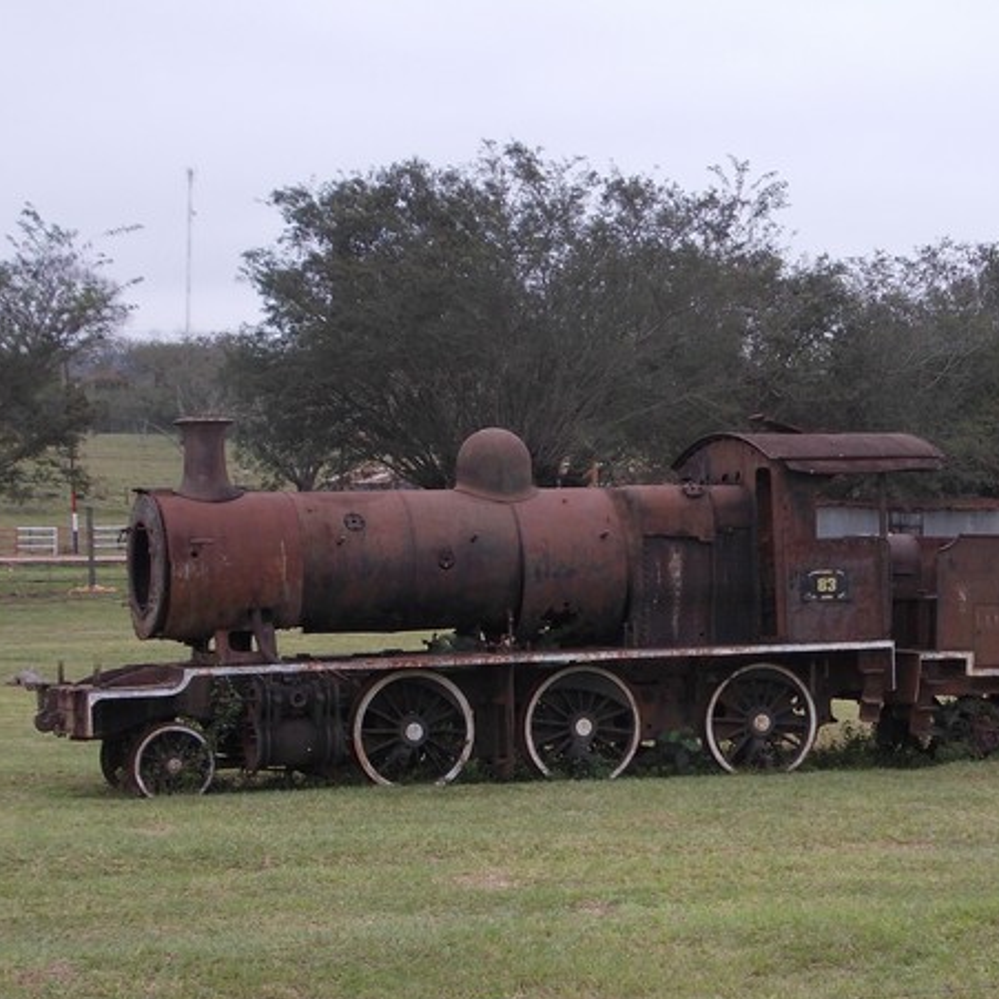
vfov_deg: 19.3
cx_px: 684
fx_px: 2939
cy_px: 631
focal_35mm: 90
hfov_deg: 19.2
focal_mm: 8.5
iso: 80
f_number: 4
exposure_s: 1/250
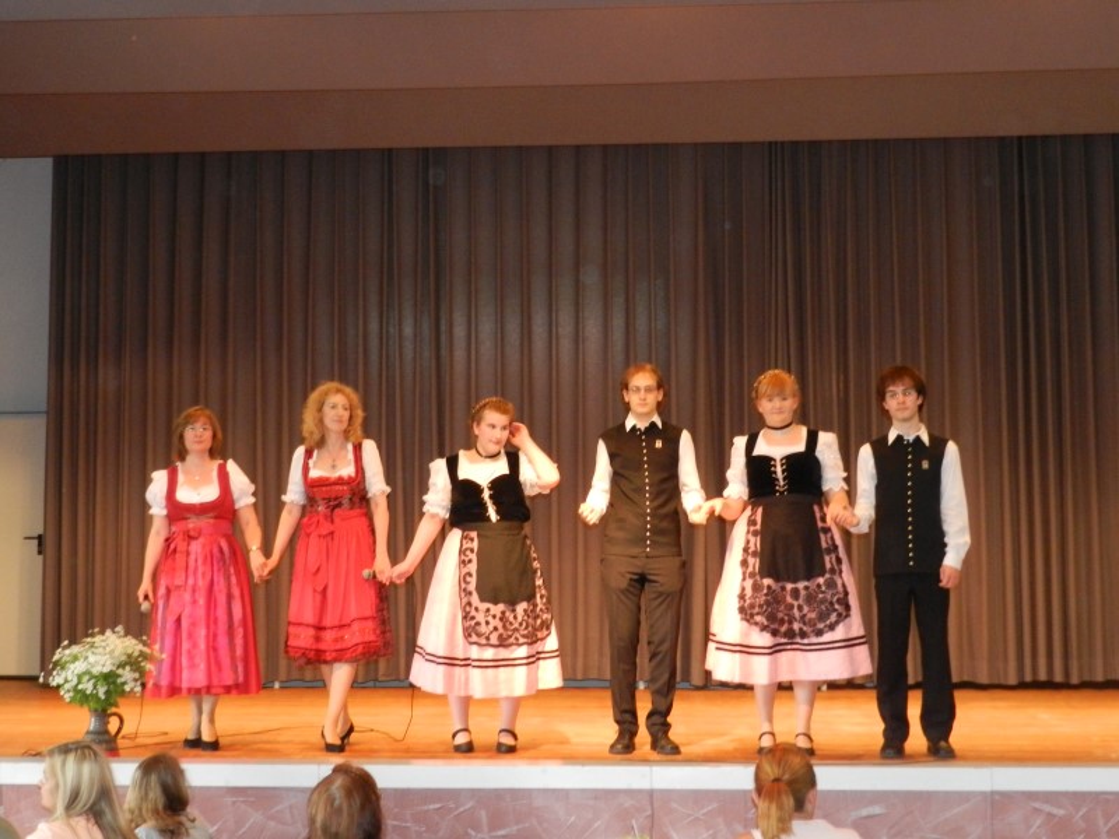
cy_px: 420
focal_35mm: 53
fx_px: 1713
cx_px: 560
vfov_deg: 27.5
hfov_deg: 36.2
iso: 720
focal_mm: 9.4
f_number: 4.4
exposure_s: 1/30
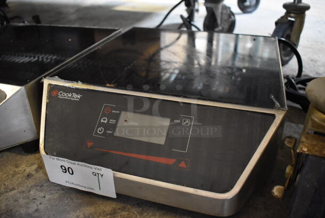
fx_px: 285
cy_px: 109
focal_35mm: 32
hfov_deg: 59.4
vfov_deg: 41.8
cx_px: 162
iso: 3200
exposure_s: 1/20
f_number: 3.8
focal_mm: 21
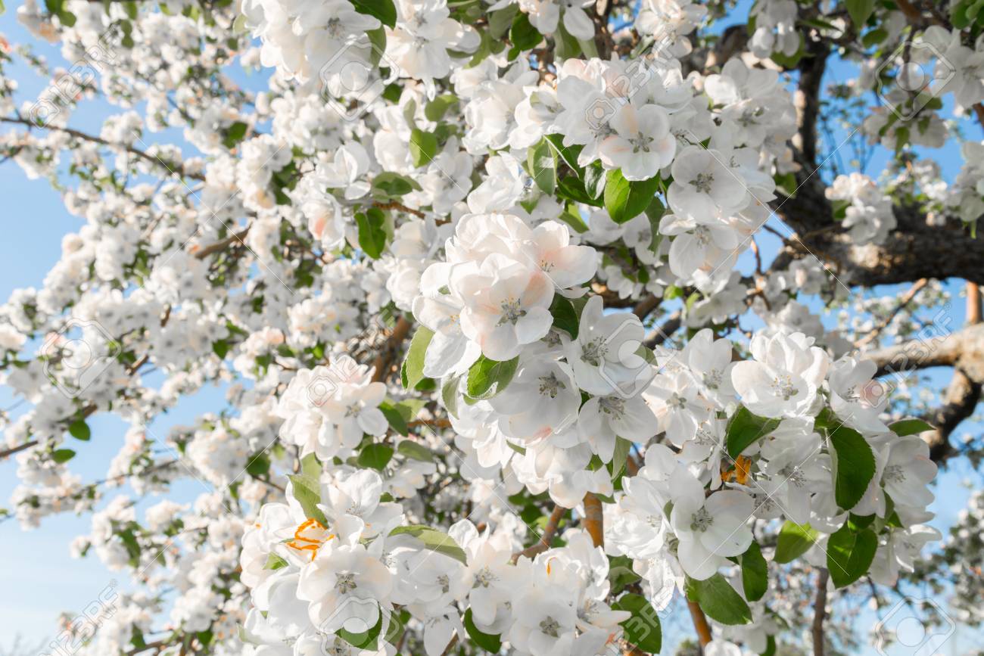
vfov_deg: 36.9
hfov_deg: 53.1
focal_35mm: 36
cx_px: 492
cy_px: 328
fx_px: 984
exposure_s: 1/125
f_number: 11
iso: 160
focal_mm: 36
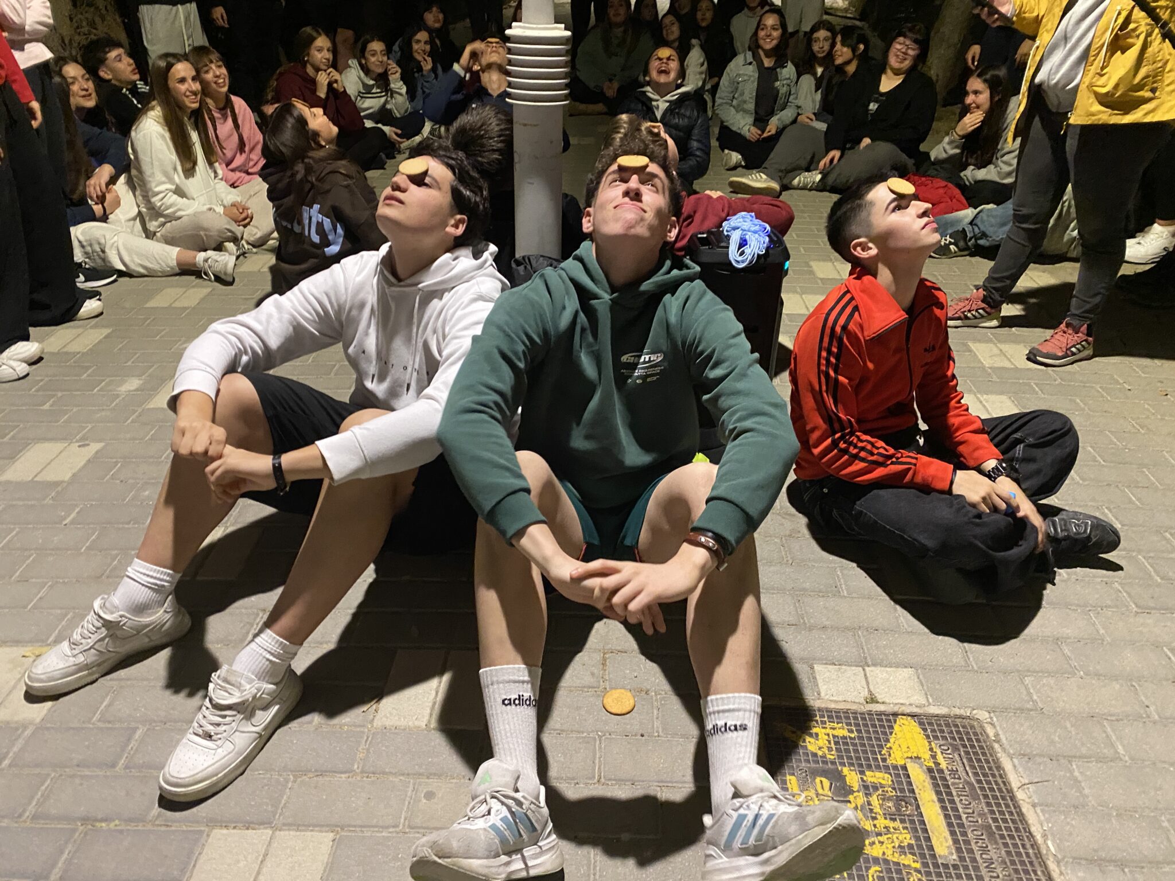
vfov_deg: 53.1
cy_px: 440
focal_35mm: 26
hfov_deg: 67.3
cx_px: 588
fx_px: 883
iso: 800
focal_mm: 4.25
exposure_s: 1/30
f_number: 1.8
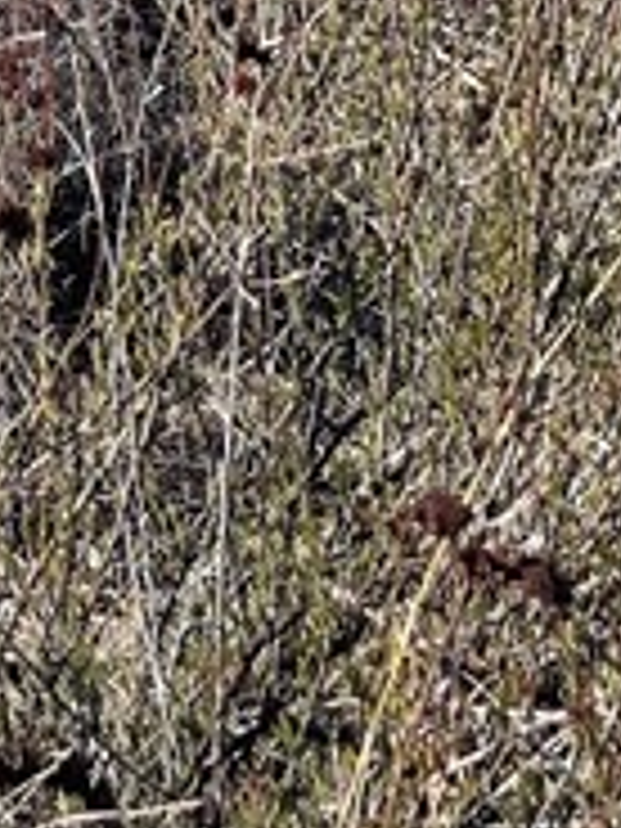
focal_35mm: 145
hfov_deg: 9.7
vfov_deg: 11.1
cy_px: -1238
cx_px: -472
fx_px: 3468
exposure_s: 1/3344
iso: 32
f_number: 1.6
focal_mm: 5.1
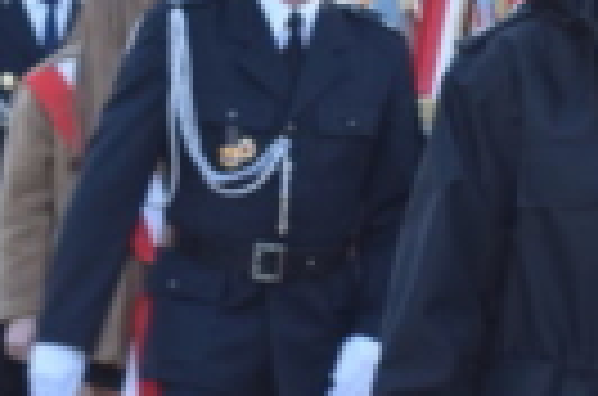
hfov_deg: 9.2
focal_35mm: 224
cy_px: 160
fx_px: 3719
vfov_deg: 6.1
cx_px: 288
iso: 180
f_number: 5.6
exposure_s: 1/125
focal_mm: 31
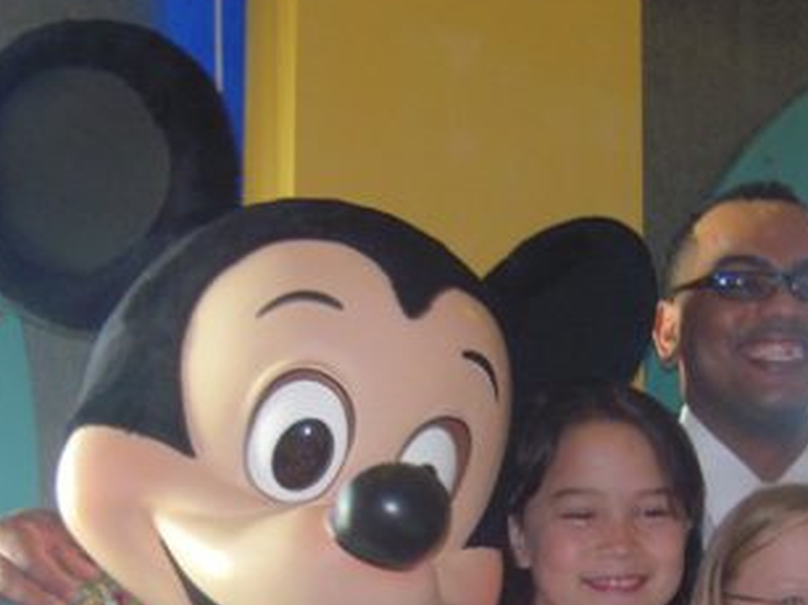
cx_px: 487
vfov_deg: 16.9
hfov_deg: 23.0
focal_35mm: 85
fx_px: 1983
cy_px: 634
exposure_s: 1/40
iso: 250
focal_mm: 6
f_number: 2.9
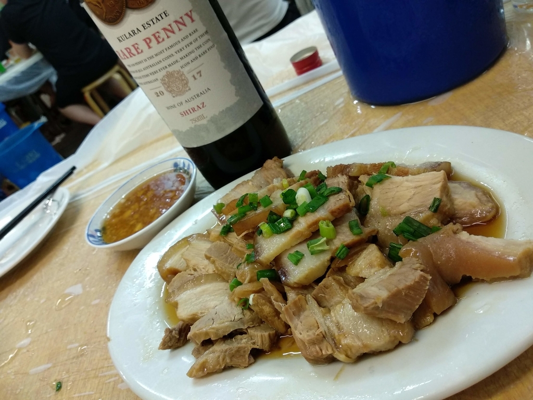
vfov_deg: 53.1
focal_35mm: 26
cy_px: 200
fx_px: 400
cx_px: 266
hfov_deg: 67.3
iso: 400
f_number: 2.2
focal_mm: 3.81
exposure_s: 1/50
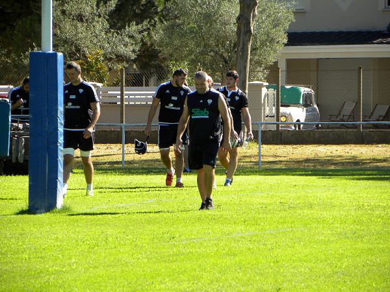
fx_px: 4247
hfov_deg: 5.3
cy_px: 146
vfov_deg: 3.9
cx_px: 195
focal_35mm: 377
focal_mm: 67.2
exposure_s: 1/167
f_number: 5
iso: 64
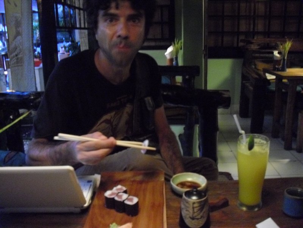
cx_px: 152
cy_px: 114
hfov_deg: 49.0
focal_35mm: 38
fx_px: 333
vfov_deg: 37.7
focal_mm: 6.2
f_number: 2.8
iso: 800
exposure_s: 1/8
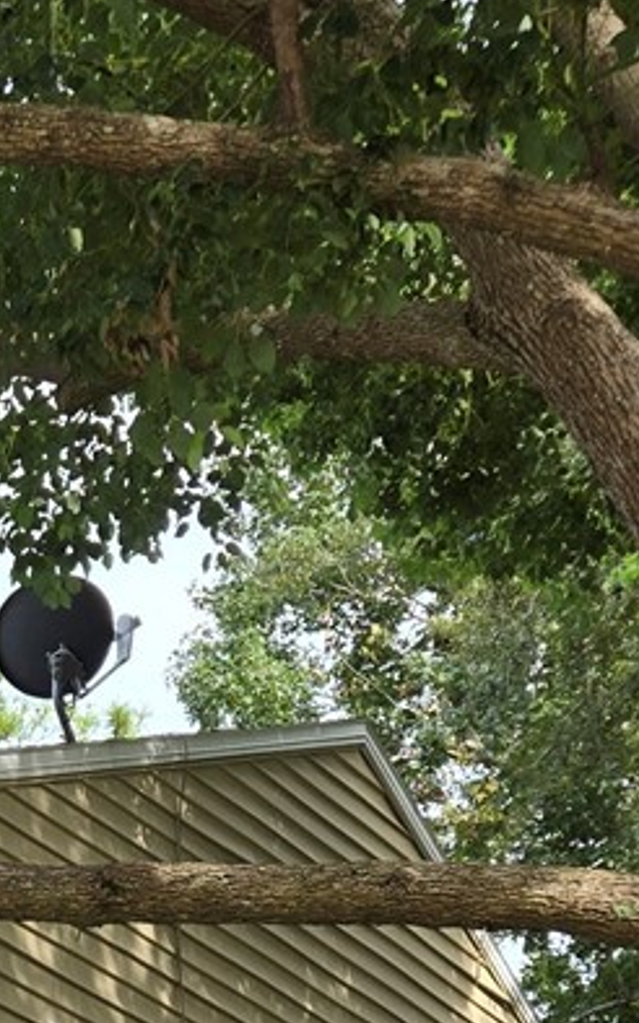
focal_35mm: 99
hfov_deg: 12.4
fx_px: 2761
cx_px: -395
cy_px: 1433
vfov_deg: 19.0
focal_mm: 5.4
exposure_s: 1/396
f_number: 1.8
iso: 25
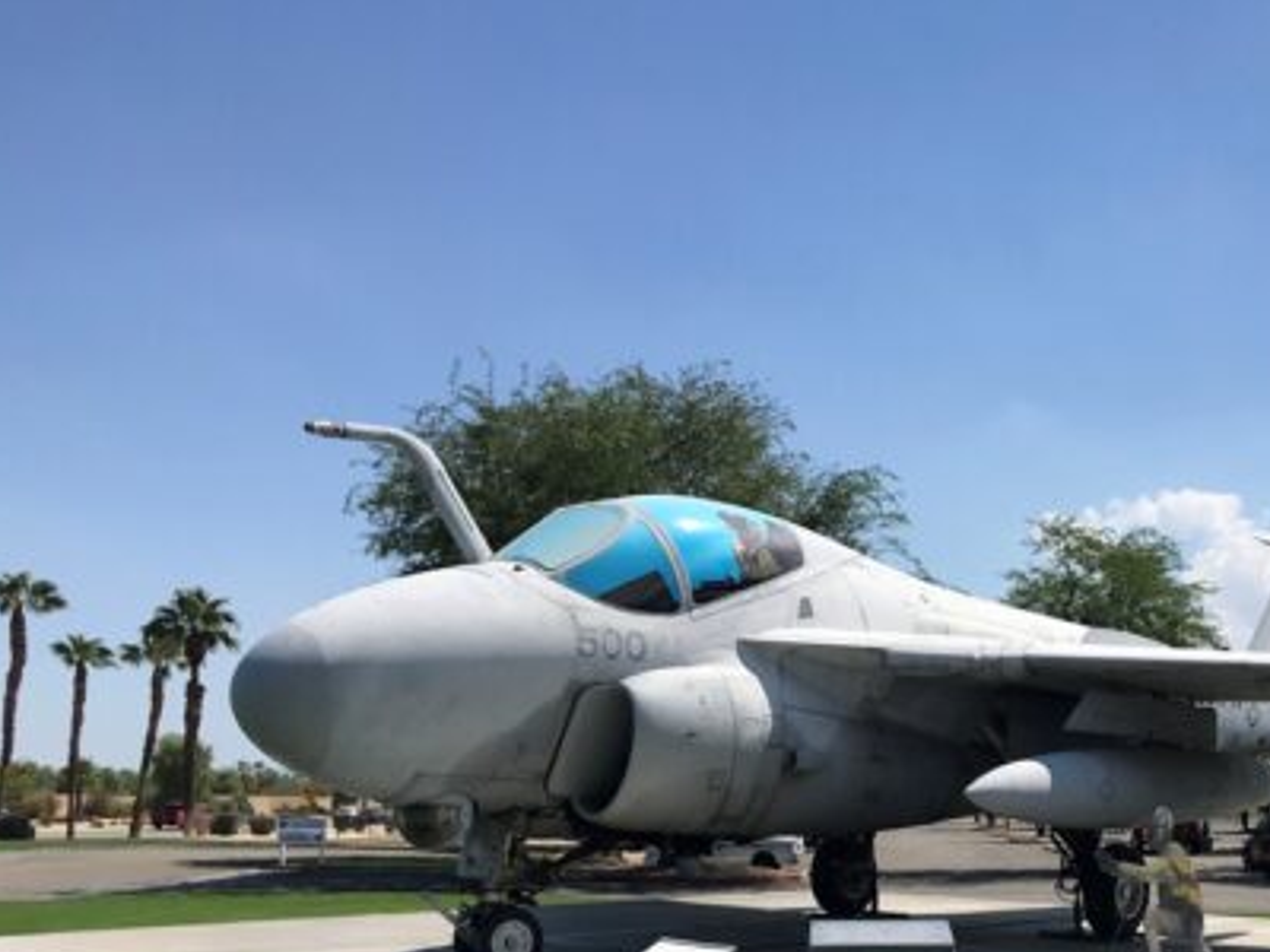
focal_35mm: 42
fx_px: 1541
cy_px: 704
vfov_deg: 33.7
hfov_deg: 43.5
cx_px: 937
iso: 20
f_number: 1.8
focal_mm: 3.99
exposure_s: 1/4000
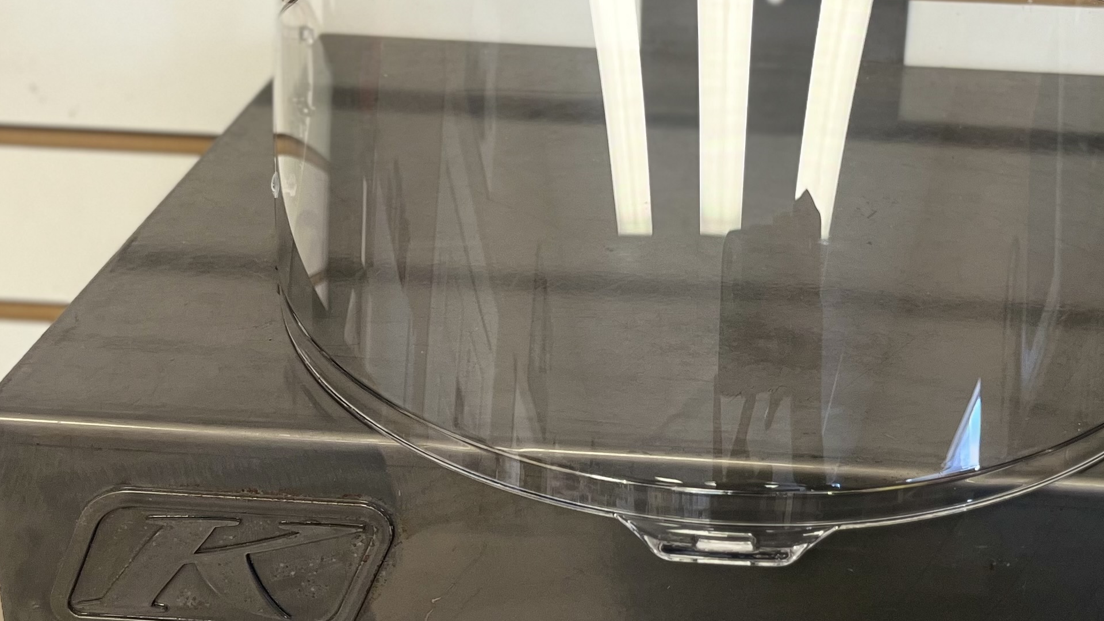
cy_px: 241
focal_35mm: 42
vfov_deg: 28.3
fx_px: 1229
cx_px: 750
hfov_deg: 47.5
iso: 100
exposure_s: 1/60
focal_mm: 5.1
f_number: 1.6
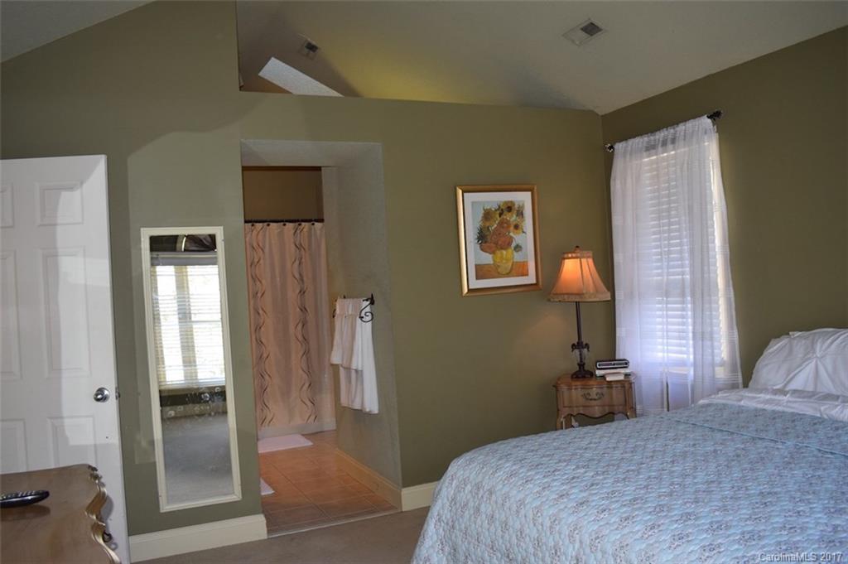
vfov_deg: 43.5
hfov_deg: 62.0
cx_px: 424
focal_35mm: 30
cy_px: 282
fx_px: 706
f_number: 5.6
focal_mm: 20
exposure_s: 1/125
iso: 720
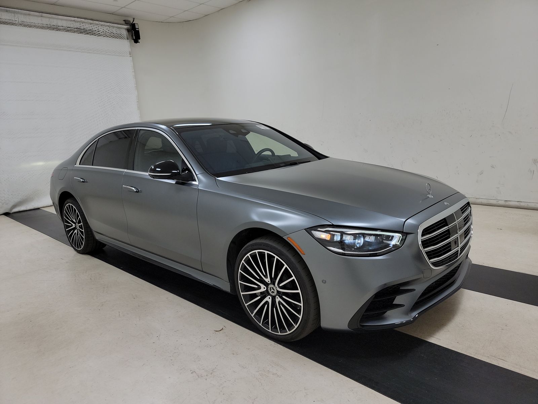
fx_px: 373
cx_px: 269
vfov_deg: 56.8
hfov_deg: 71.6
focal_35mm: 24
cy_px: 202
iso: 50
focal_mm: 6.7
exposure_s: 1/121
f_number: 1.8
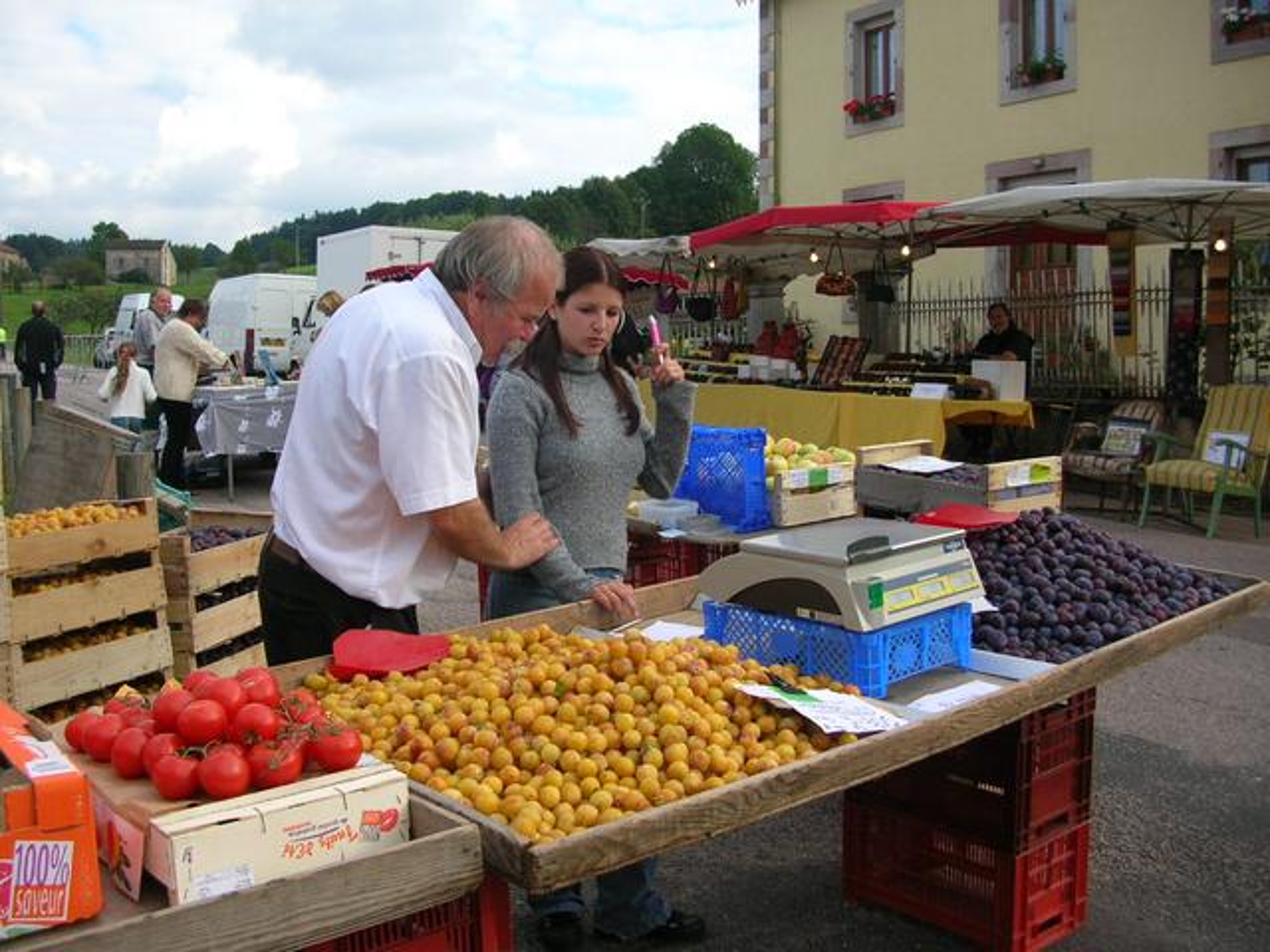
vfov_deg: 40.7
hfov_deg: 52.6
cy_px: 476
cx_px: 635
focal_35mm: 35
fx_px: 1284
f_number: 2.8
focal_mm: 5.8
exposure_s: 1/418
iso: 50
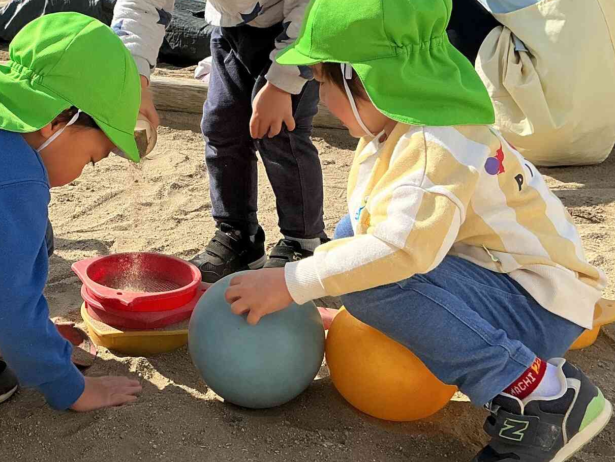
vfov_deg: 25.2
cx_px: 163
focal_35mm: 58
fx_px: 1031
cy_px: 187
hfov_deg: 32.7
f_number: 1.8
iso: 25
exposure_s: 1/1250
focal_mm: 3
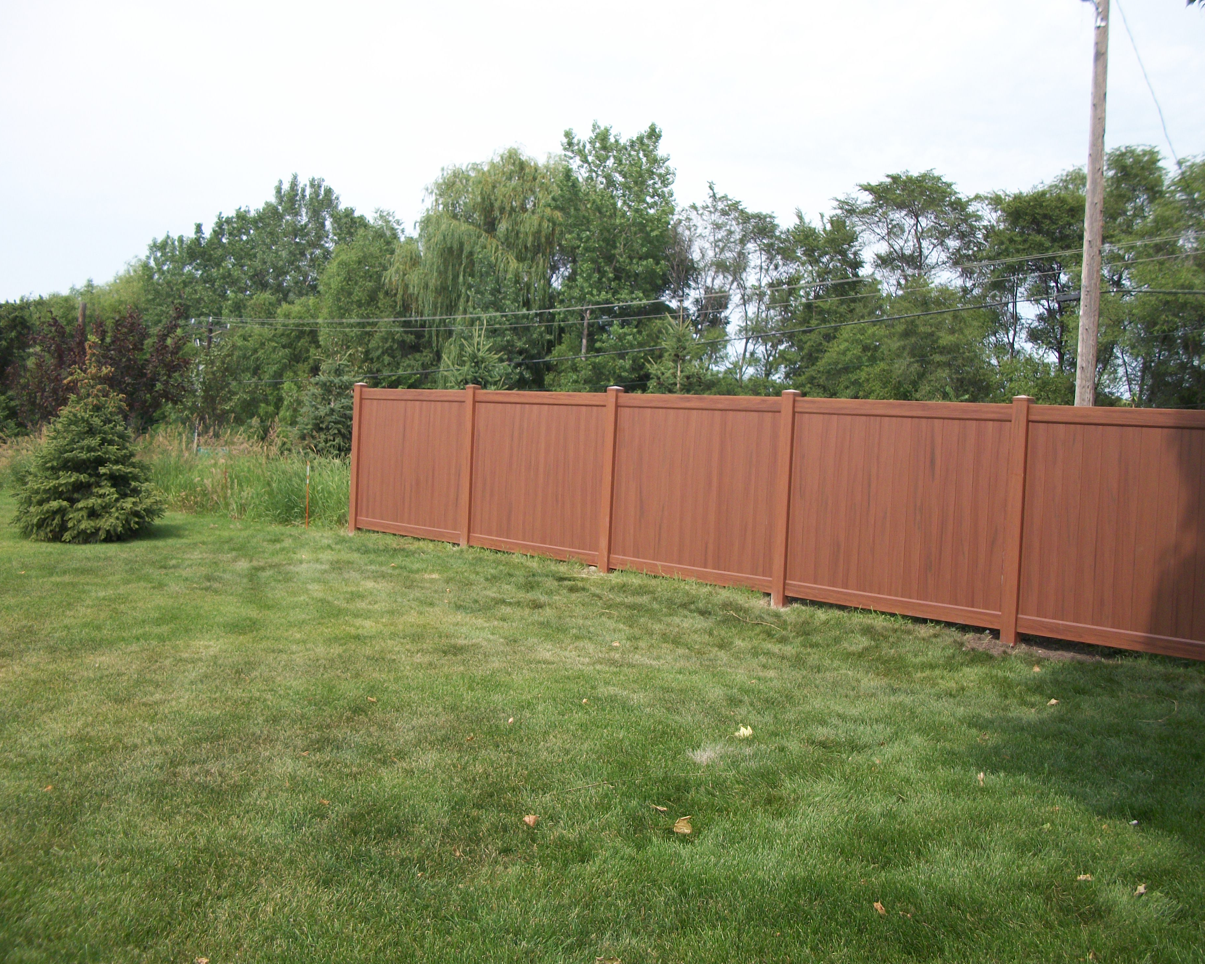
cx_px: 589
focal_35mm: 34
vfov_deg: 43.4
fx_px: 1213
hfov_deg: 52.8
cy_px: 475
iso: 80
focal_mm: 5.7
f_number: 8.8
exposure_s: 1/100
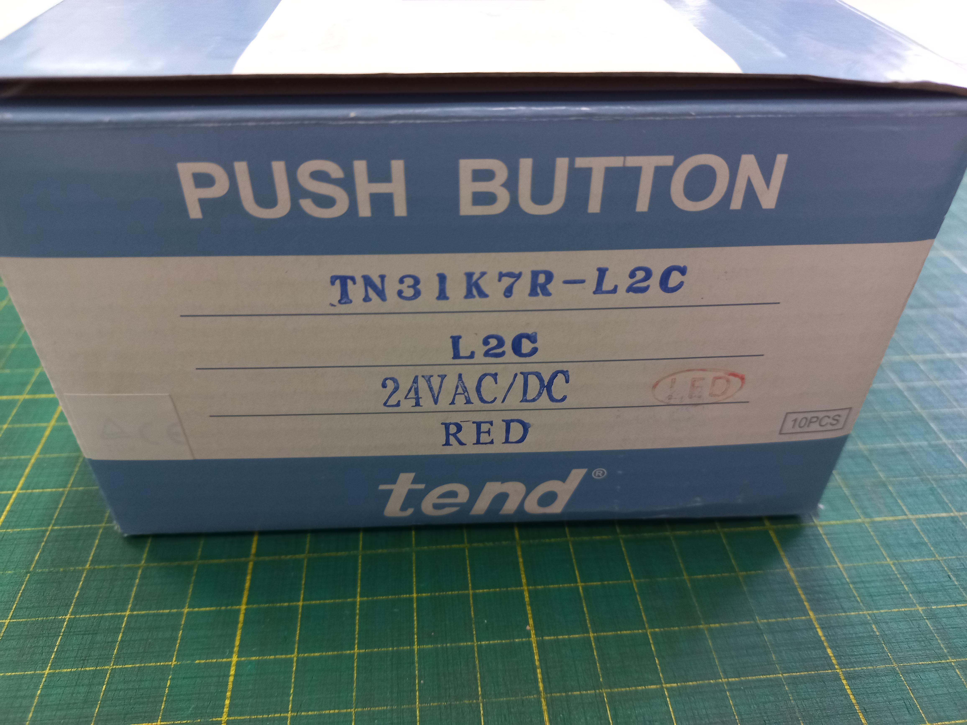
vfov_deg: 54.9
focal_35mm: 25
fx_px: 698
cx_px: 484
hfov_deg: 69.4
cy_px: 362
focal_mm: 4.6
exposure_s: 1/33
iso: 320
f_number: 1.8
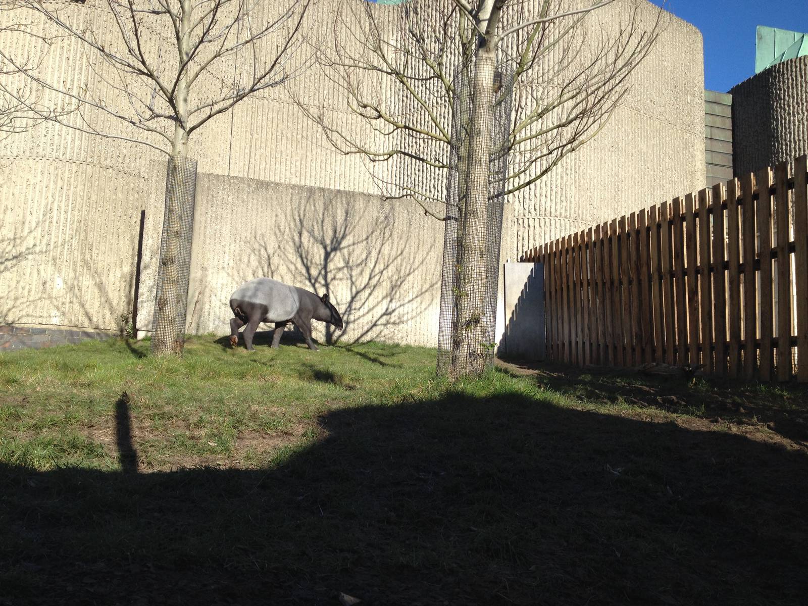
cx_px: 404
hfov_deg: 52.6
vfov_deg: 40.7
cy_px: 303
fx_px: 817
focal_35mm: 35
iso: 50
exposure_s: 1/876
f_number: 2.4
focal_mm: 4.28
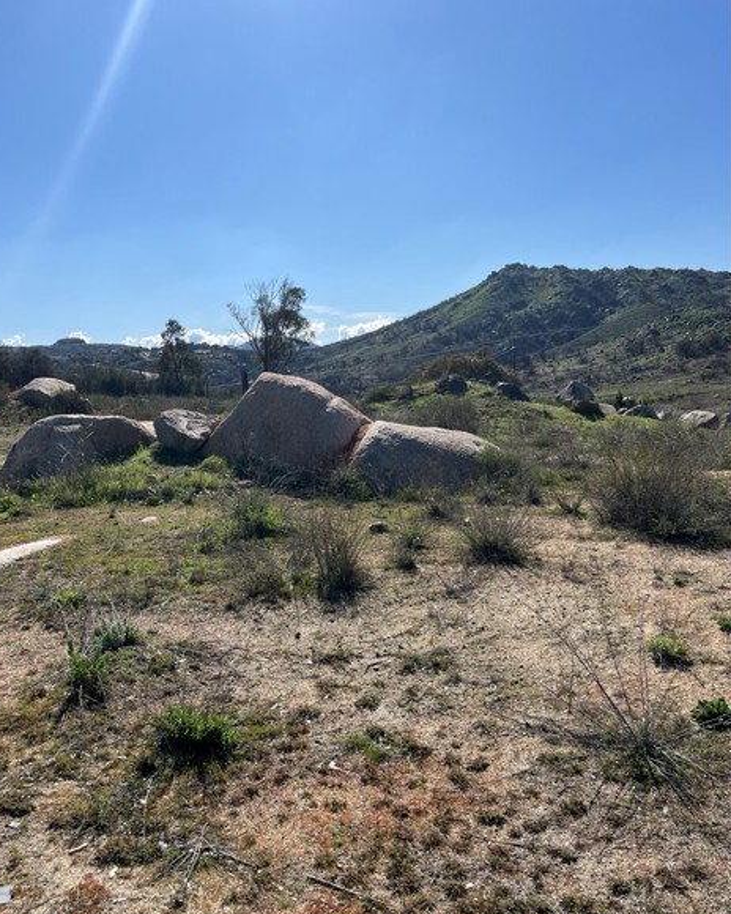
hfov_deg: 51.5
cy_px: 452
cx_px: 354
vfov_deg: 62.2
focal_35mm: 28
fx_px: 757
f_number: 1.6
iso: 50
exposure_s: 1/6173
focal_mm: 5.1
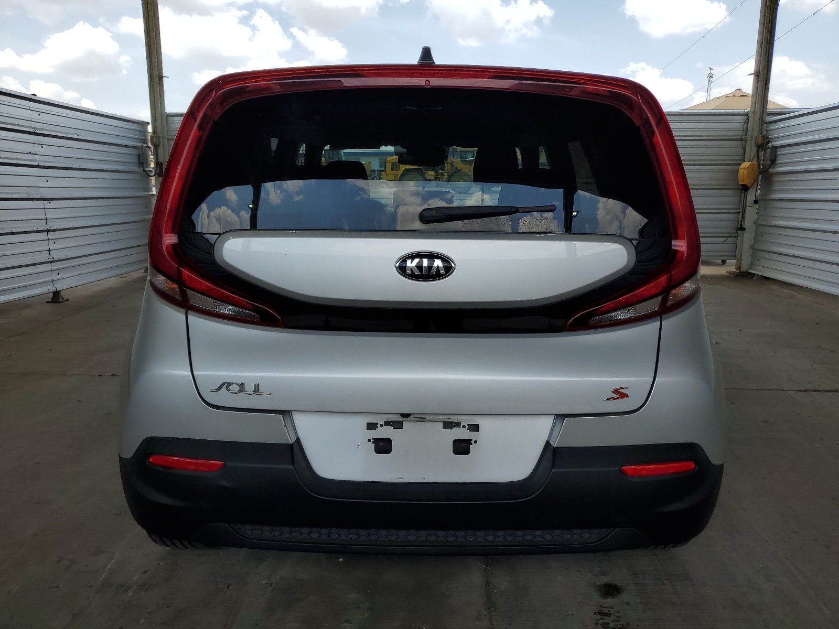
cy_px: 314
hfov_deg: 67.3
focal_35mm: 26
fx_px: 630
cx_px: 420
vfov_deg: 53.1
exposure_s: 1/2000
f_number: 1.5
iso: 50
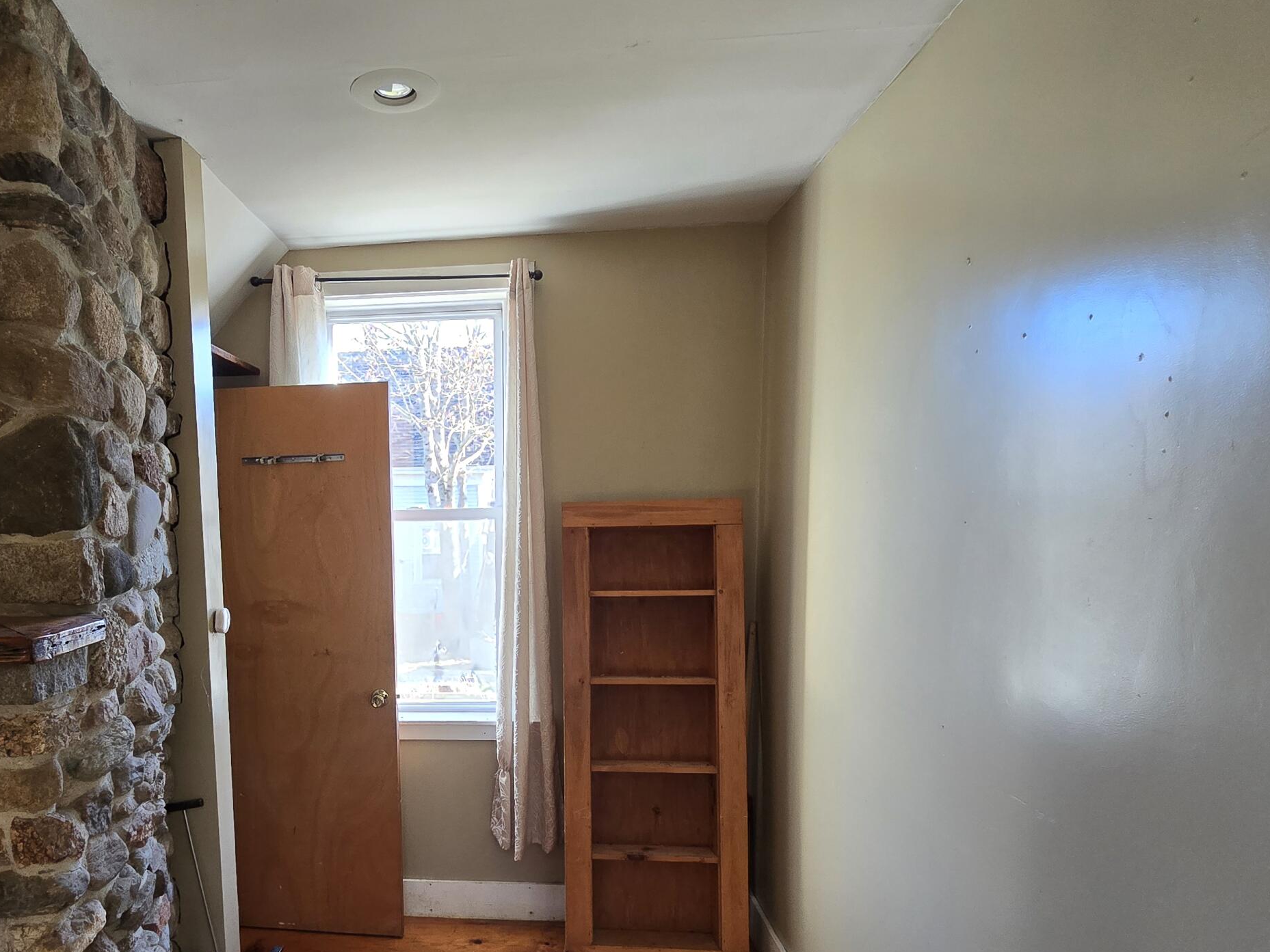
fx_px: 771
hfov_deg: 76.8
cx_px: 438
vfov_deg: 62.6
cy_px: 593
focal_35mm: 21
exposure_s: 1/60
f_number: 2.2
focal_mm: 2.2
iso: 160
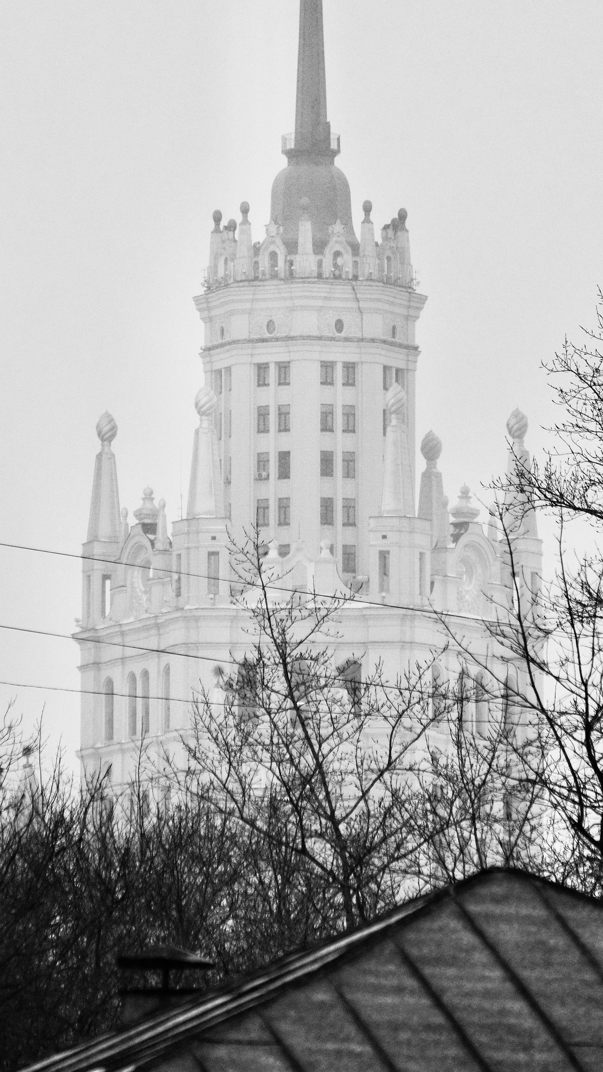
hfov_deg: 3.1
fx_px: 11031
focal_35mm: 388
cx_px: 315
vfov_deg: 5.6
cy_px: 351
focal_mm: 172.4
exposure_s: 1/200
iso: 640
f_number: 4.7
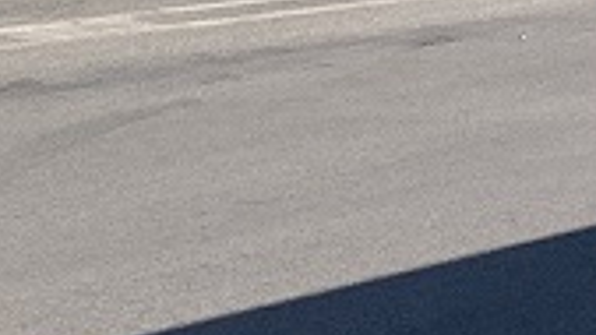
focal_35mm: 172
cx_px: 1548
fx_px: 2718
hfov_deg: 10.4
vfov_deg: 6.9
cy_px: -257
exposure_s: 1/1266
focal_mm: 4.25
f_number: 1.8
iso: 25
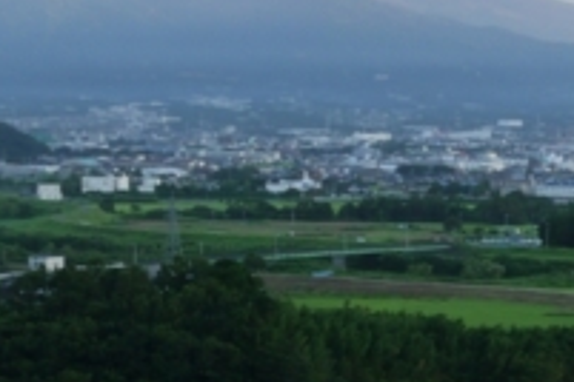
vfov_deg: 9.1
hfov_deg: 12.6
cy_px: 408
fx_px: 2376
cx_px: 1014
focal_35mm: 149
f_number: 22
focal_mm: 18
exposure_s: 1.6
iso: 100
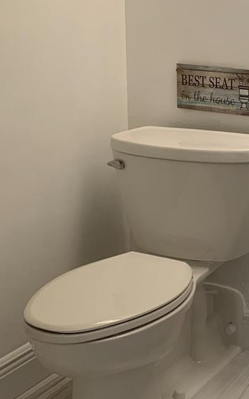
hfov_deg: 20.1
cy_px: 126
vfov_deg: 33.6
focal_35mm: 60
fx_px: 652
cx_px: 312
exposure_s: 1/60
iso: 80
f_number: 1.8
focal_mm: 4.25
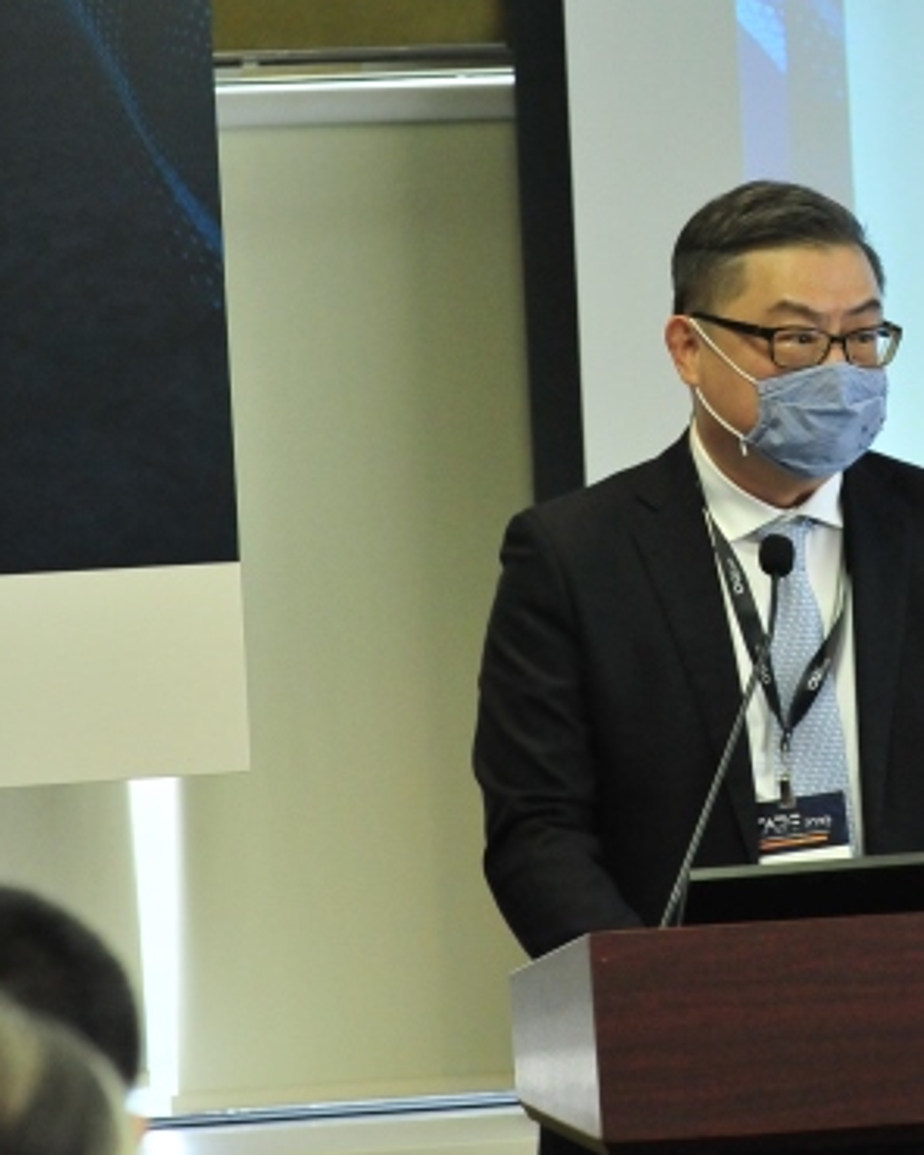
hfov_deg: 6.6
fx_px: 7999
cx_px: 912
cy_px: 359
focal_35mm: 234
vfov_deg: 8.3
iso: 5000
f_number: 4
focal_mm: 120
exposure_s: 1/250
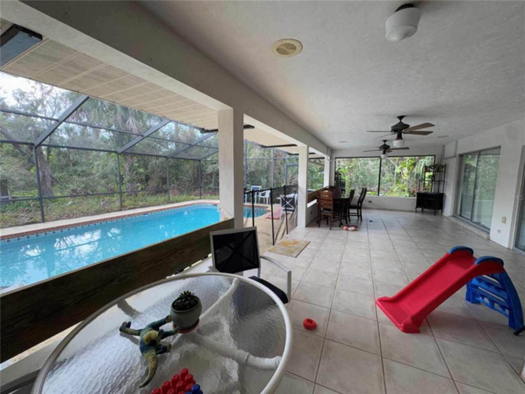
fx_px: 212
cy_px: 197
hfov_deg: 102.1
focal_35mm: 14
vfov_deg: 85.7
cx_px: 262
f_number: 2.2
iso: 100
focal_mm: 2.22
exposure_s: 1/120
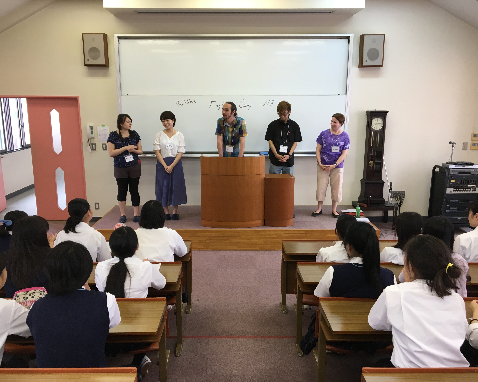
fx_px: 439
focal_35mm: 31
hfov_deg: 57.2
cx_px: 231
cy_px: 195
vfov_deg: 47.1
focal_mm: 4.15
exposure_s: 1/30
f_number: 2.2
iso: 32
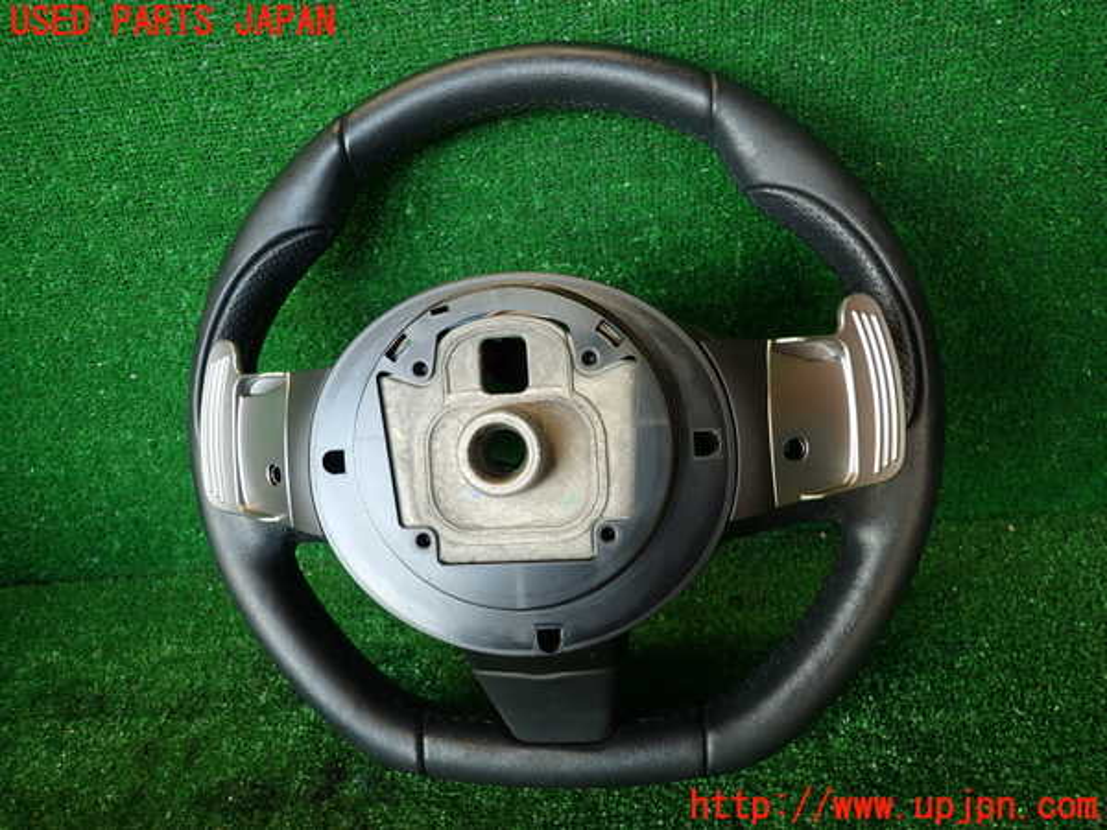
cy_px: 415
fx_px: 799
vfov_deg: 54.9
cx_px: 554
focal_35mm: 25
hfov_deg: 69.4
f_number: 2
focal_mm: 4.5
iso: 100
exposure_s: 1/60
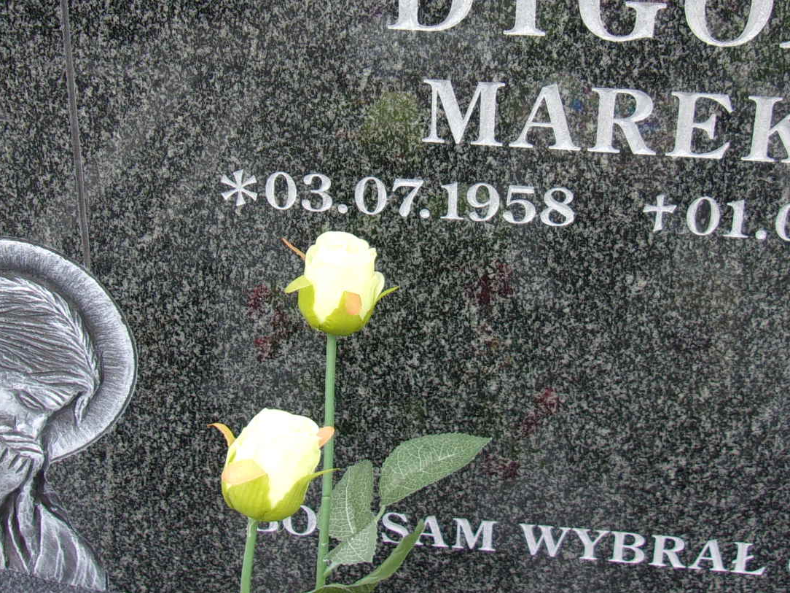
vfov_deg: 27.9
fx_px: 1164
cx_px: 417
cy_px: 105
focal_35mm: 51
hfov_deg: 37.5
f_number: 3
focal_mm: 4.9
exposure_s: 1/210
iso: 80
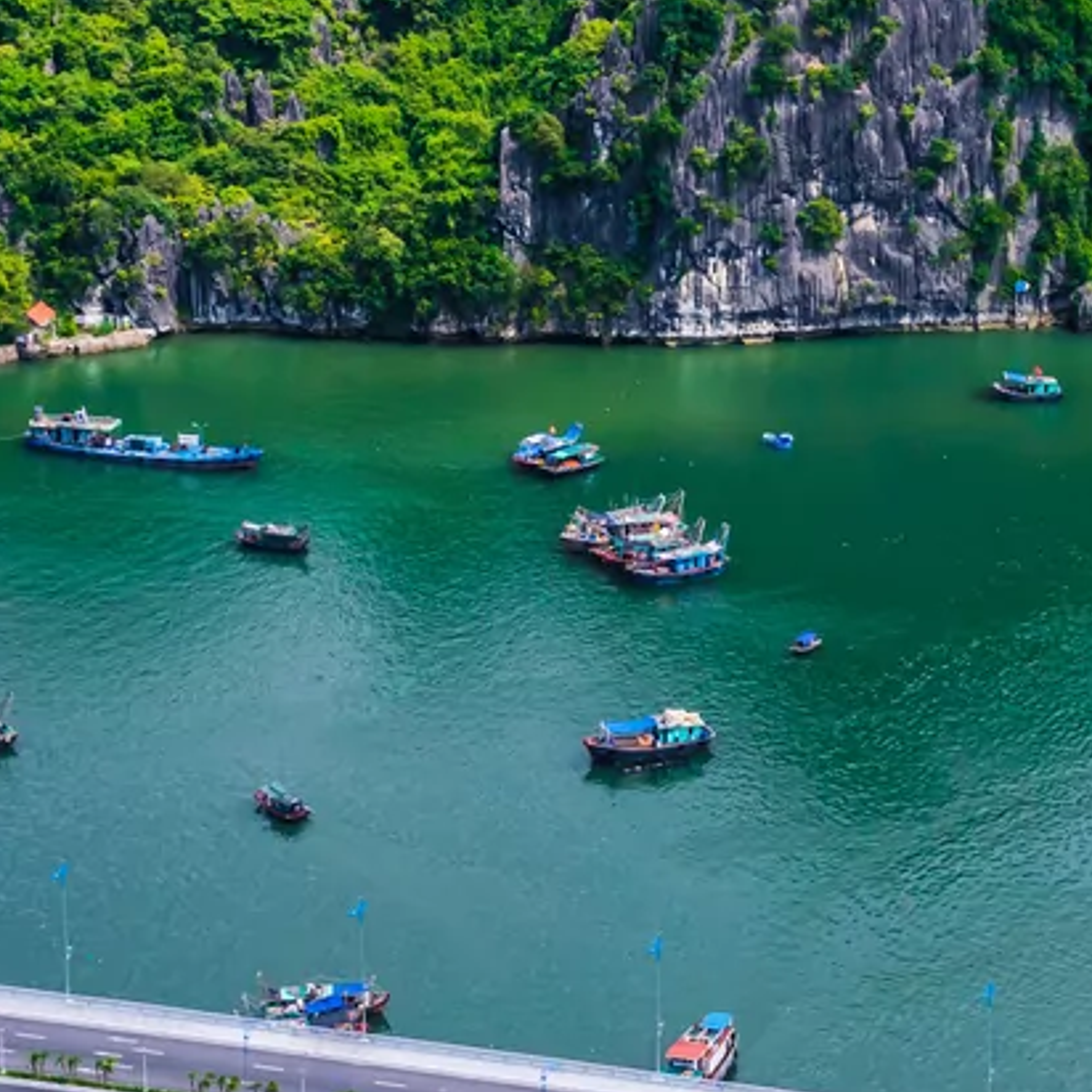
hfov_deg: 13.7
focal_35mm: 127
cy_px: 90
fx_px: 4533
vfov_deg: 13.6
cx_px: 838
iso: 200
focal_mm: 38
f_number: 10
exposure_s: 1/250
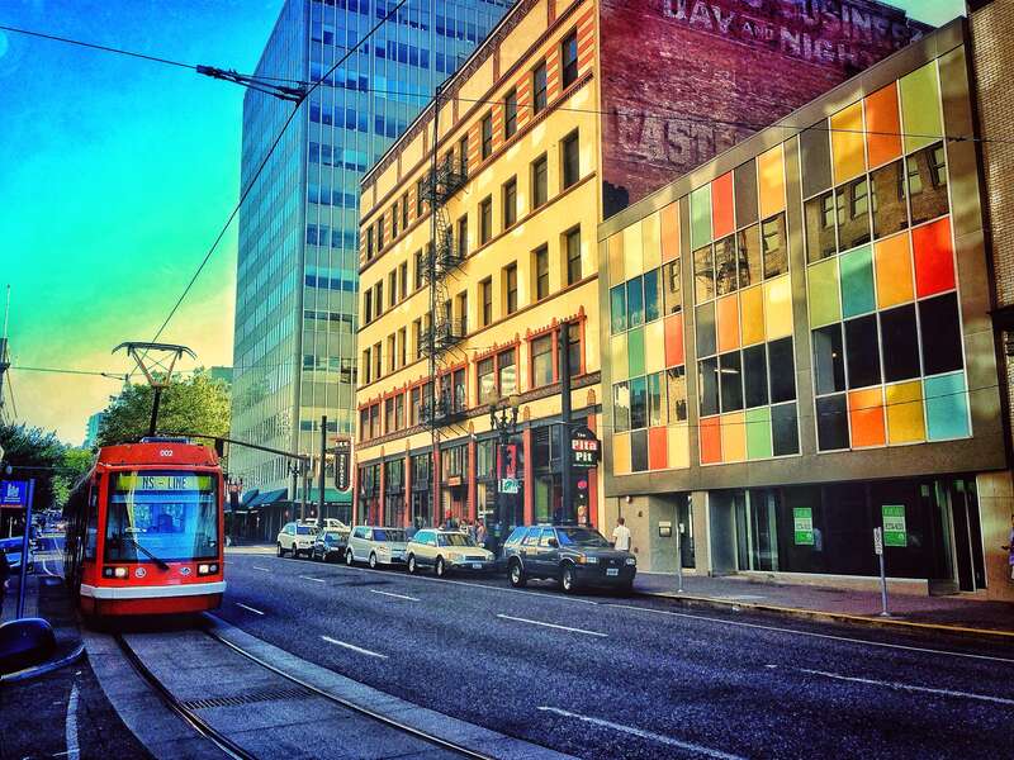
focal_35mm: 33
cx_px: 507
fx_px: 967
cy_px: 380
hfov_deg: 55.4
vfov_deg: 42.9
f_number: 2.4
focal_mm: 4.13
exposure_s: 1/390
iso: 50
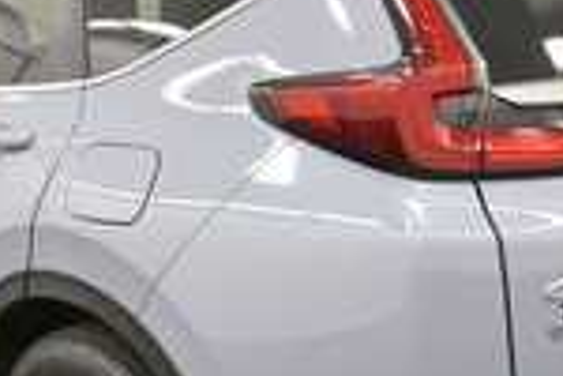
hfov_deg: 28.0
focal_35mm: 72
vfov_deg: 18.8
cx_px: 221
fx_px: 1126
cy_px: 261
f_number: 5.6
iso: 1250
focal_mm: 18
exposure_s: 1/125
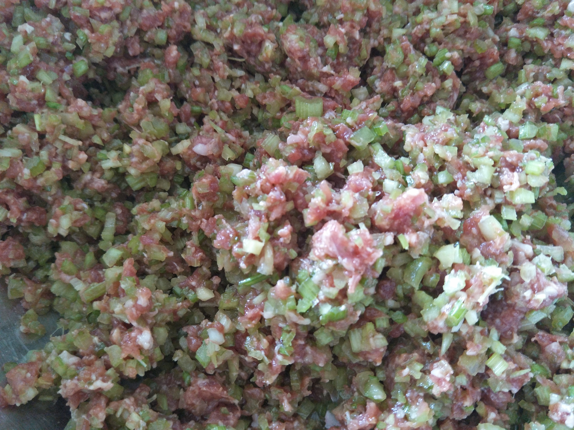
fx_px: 398
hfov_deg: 71.6
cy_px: 215
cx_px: 287
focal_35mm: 24
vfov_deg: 56.8
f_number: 1.7
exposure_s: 1/33
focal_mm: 4.1
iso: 188
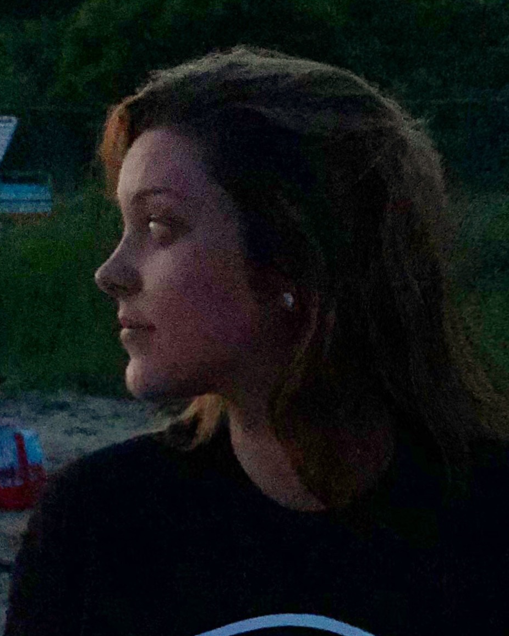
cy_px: 236
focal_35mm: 177
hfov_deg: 8.5
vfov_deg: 10.9
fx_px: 3333
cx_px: -251
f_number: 2.4
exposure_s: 1/11
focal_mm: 6
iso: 160
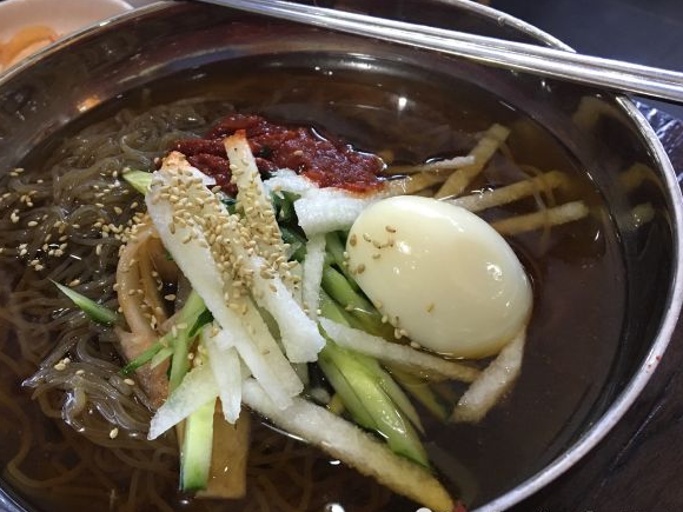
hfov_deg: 52.4
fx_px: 691
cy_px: 288
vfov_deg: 40.6
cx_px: 286
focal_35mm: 35
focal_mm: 4.15
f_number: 2.2
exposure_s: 1/20
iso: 200
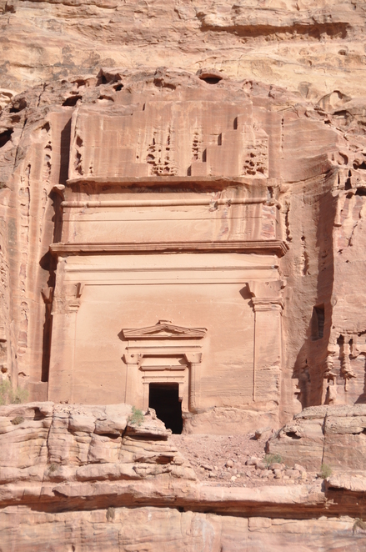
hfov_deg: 9.6
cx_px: 183
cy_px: 276
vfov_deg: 14.4
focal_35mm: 142
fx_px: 2181
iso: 200
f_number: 7.1
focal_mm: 95
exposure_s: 1/800
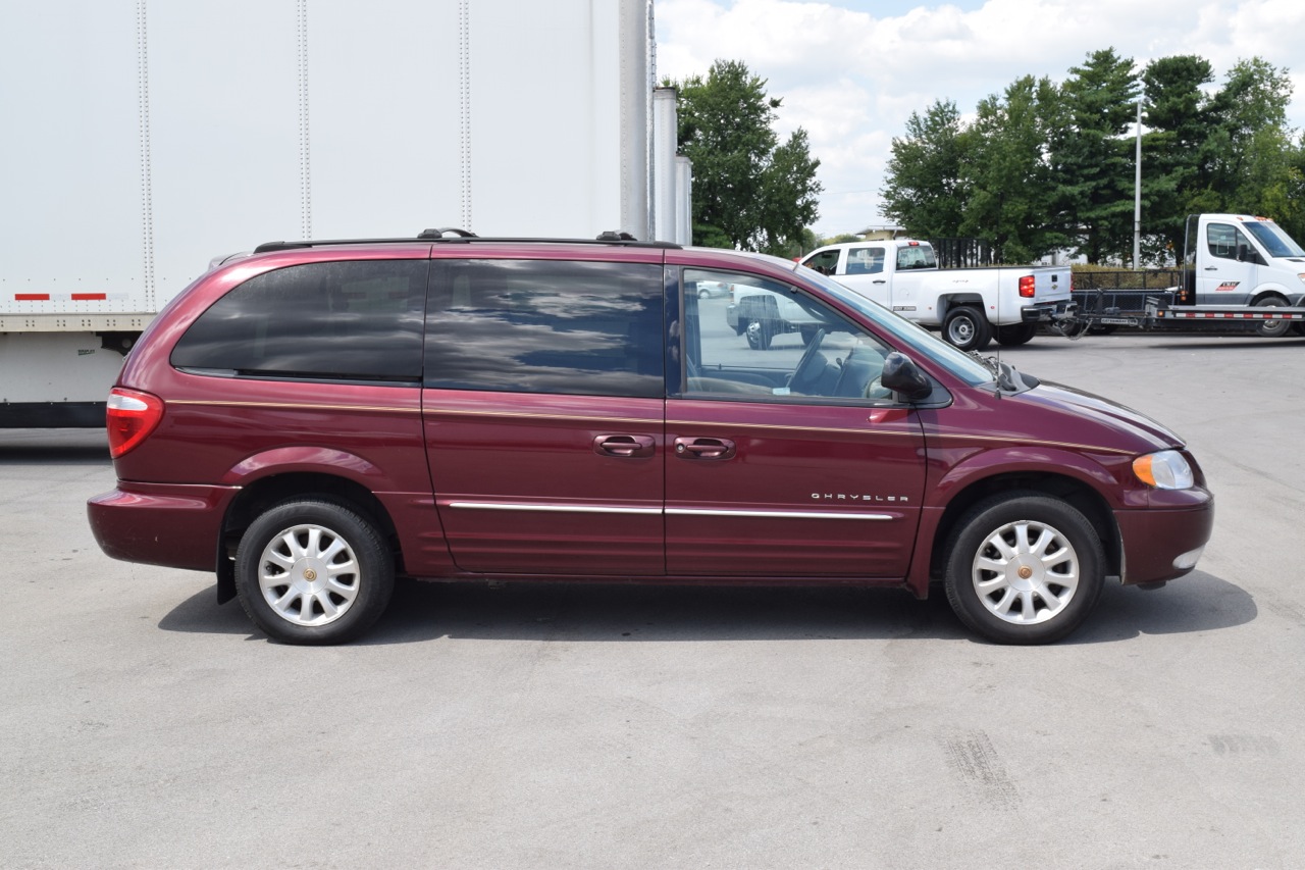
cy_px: 435
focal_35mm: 46
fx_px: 1685
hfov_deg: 42.3
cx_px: 652
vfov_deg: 28.9
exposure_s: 1/125
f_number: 10
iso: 200
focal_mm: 31
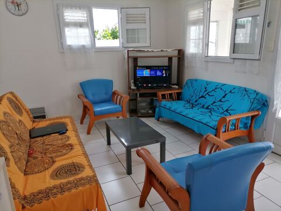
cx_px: 140
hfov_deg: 65.3
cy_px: 106
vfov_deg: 51.4
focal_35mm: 27
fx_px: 219
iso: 80
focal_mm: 5.4
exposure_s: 1/180
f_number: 1.8
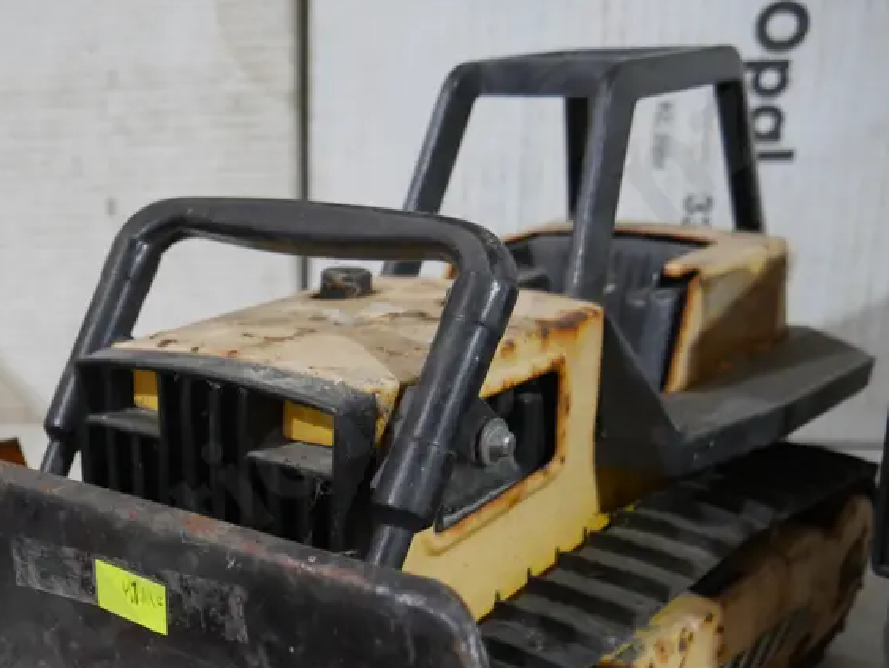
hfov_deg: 35.5
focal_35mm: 51
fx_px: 1310
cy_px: 601
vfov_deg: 27.6
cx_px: 104
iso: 1250
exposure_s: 1/60
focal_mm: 14
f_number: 3.5
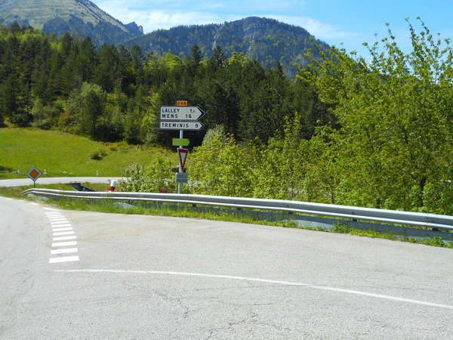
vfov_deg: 32.9
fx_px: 576
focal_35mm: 44
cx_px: 226
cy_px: 170
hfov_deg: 42.9
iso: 80
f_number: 4.7
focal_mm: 7.9
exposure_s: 1/400
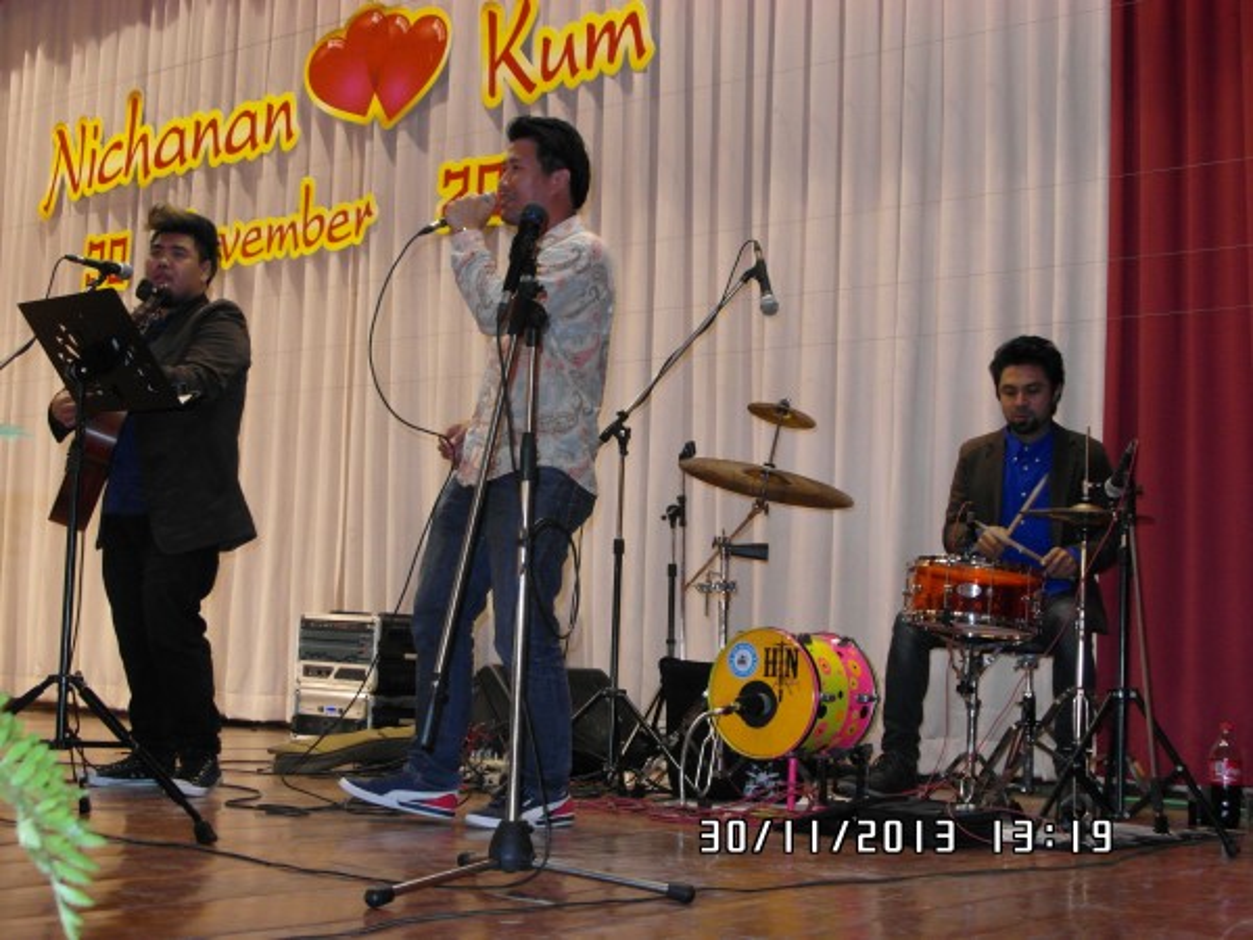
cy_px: 470
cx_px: 626
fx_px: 1882
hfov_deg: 36.8
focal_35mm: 52
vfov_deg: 28.0
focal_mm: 9.2
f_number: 3.4
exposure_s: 1/90
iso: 400
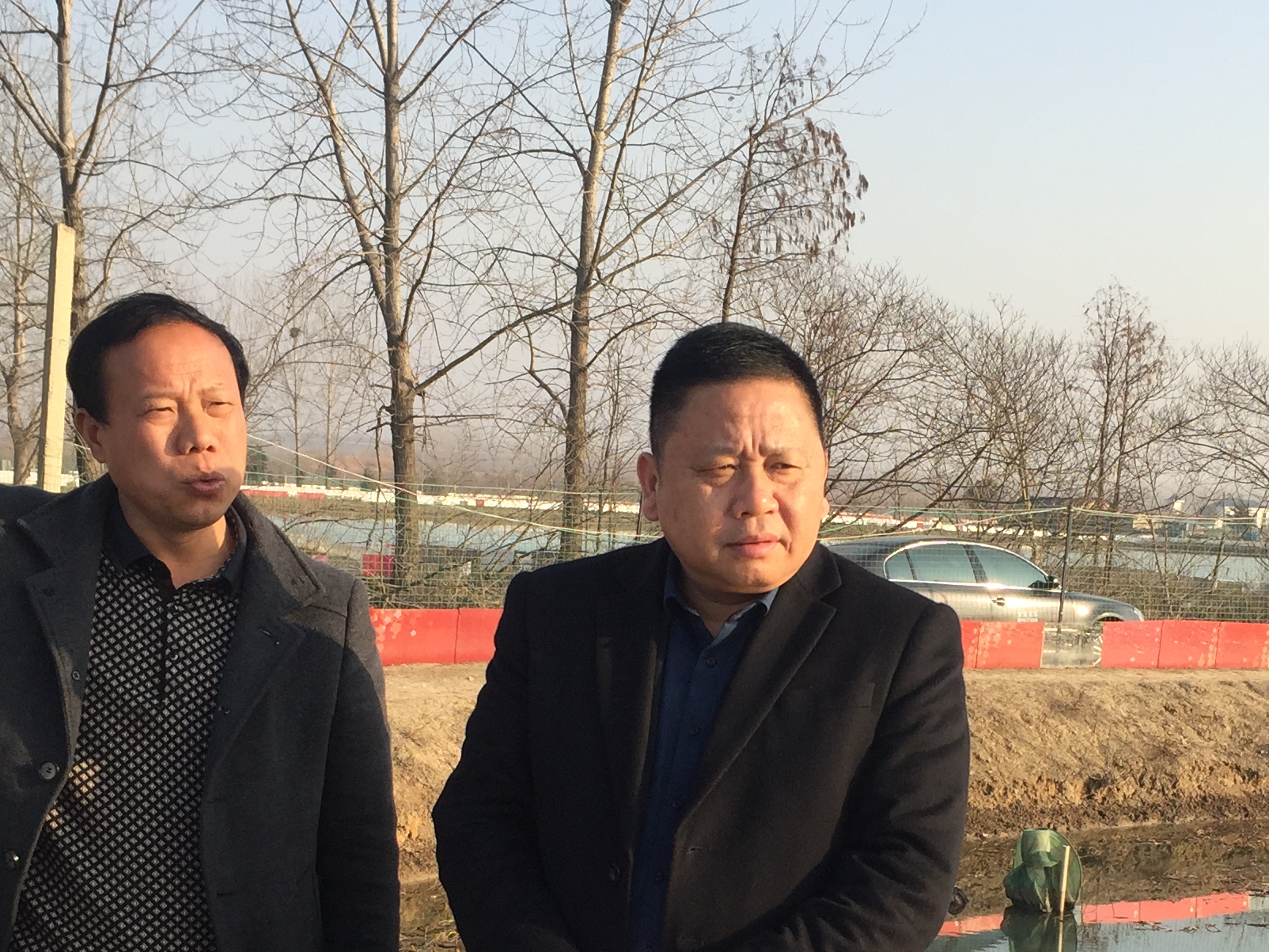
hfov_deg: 32.6
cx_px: 768
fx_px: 2163
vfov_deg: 24.2
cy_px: 837
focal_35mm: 59
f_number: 2.2
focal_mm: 4.15
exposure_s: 1/842
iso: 32
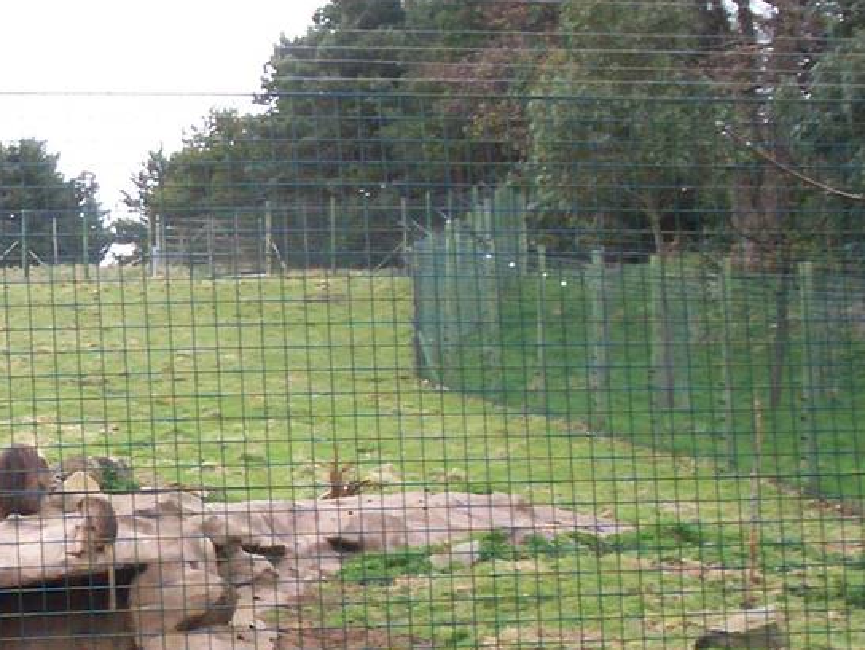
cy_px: 634
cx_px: -193
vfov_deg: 13.8
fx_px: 2651
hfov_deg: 17.6
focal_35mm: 106
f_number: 4.5
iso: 100
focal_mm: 5.9
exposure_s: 1/84.6
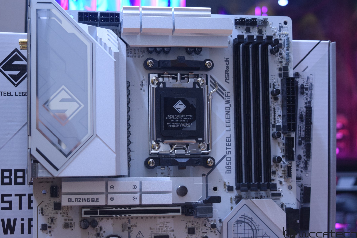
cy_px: 120
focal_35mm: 70
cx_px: 176
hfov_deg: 28.8
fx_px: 694
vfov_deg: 19.5
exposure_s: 1/25
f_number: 5
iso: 1600
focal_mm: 46
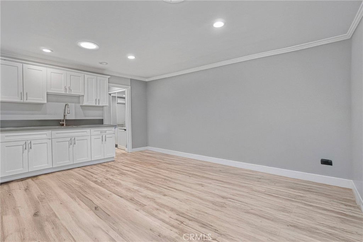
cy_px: 121
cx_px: 182
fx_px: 151
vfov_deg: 77.3
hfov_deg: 100.4
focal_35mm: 15
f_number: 4
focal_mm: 10
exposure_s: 1/30
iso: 500
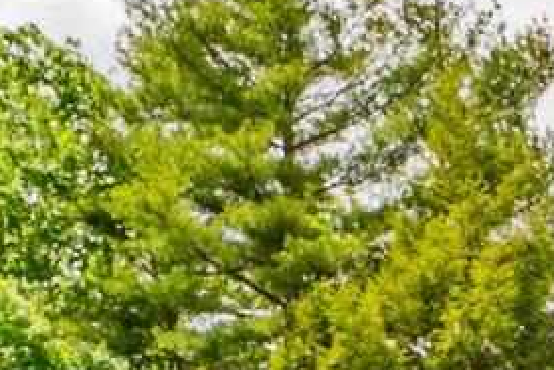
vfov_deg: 5.1
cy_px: 1091
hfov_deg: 8.0
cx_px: 805
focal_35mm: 254
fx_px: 3911
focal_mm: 34
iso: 50
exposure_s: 1/100
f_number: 9
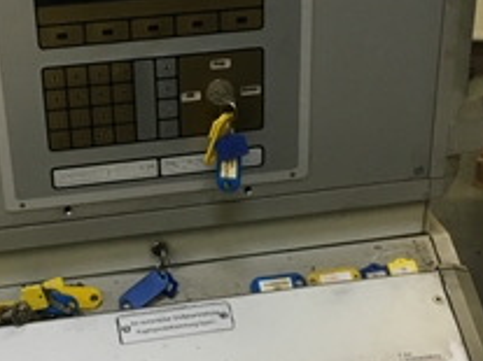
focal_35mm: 70
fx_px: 976
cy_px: 151
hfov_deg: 27.7
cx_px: 172
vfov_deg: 21.0
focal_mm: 4.15
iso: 64
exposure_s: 1/33
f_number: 2.2
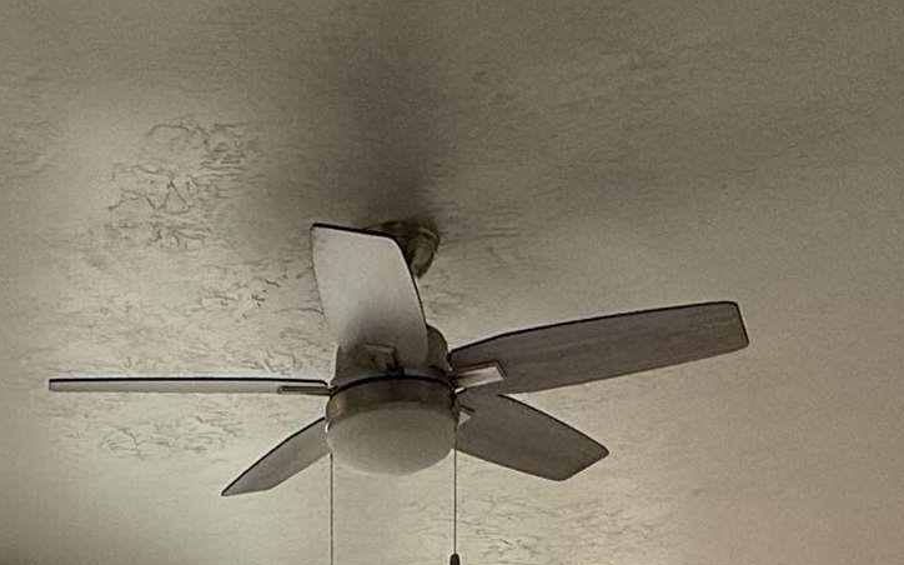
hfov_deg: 32.0
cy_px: 1139
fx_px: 1552
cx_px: 258
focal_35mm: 63
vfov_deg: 16.0
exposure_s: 1/165
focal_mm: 2.22
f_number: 2.2
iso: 64
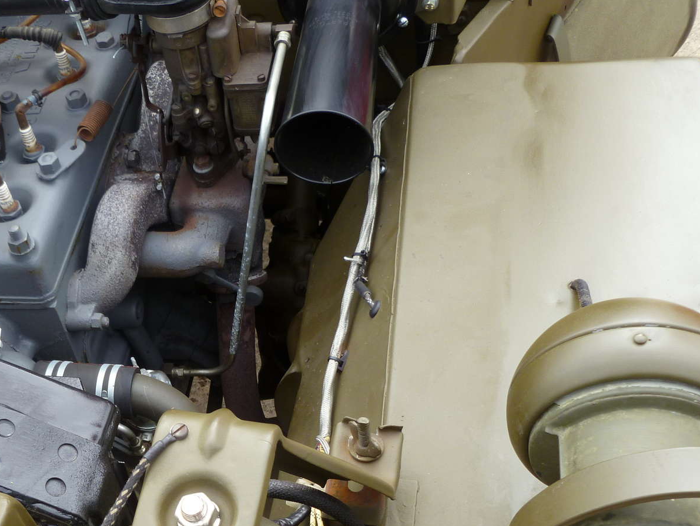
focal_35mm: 47
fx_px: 951
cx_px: 176
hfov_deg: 39.3
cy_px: 434
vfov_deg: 30.0
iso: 80
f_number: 3.3
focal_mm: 5
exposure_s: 1/125
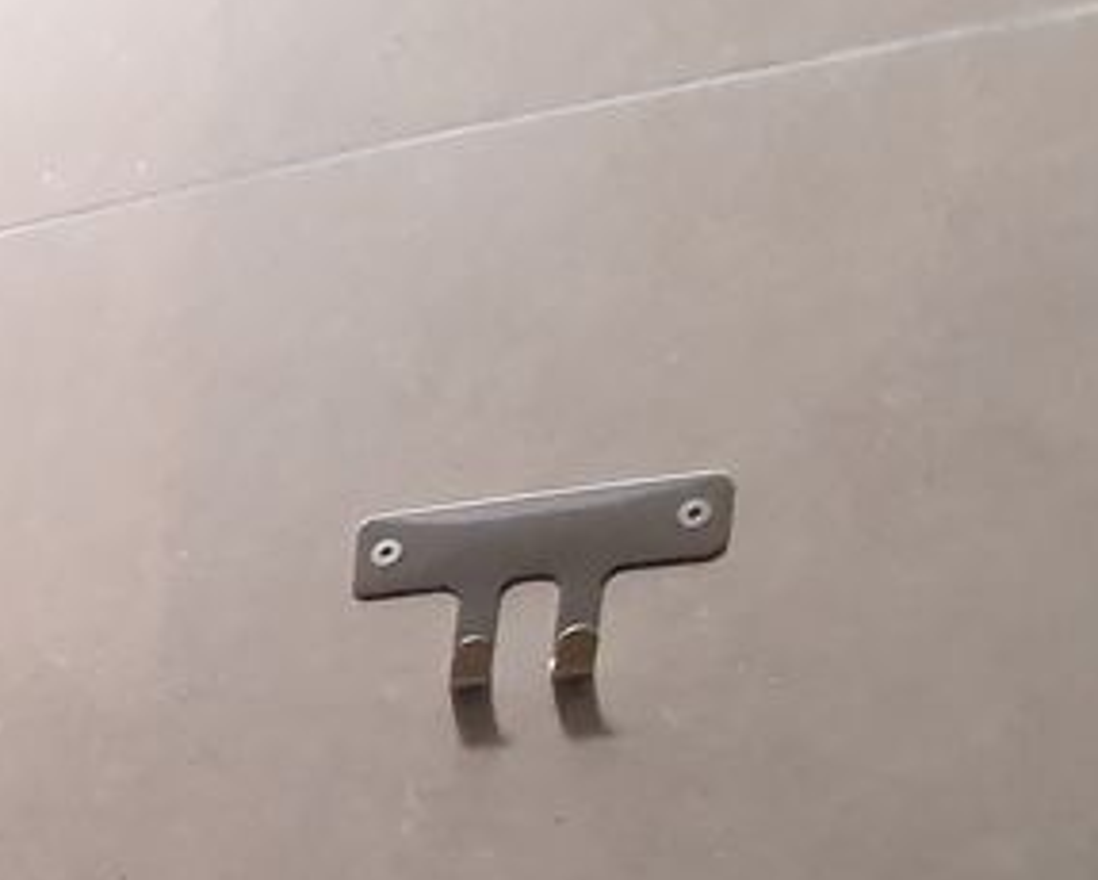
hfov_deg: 21.5
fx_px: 1723
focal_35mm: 53
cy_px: 1446
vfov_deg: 21.8
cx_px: -914
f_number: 2.2
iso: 250
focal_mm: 1.8
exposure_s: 1/50
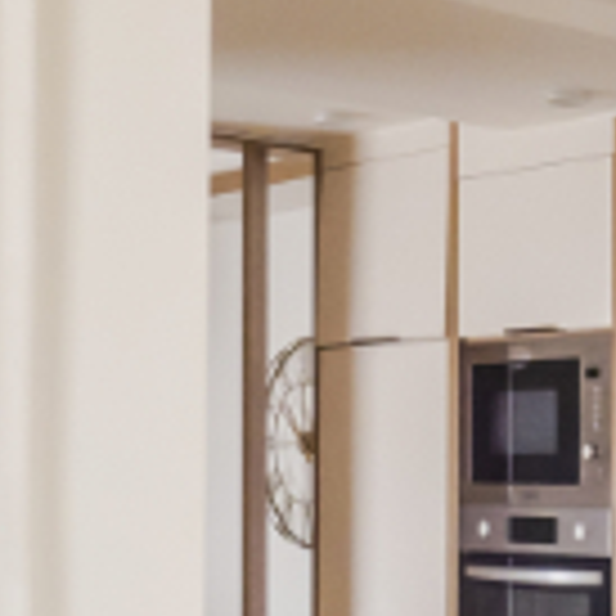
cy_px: 454
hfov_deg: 16.8
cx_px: 1021
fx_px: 1812
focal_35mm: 90
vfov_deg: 19.2
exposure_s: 1/50
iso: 400
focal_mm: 7
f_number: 4
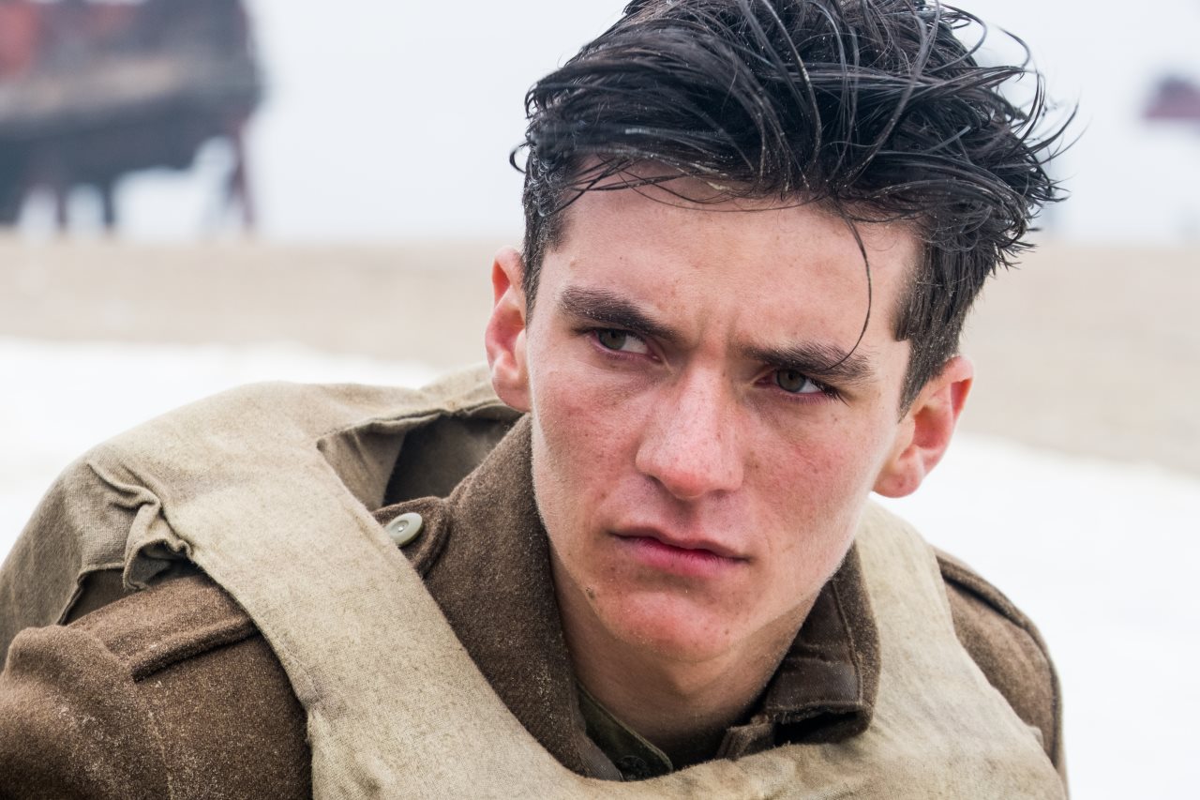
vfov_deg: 6.8
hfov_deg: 10.1
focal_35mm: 203
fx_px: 6765
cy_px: 400
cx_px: 600
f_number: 9
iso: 640
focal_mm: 135
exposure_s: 1/200
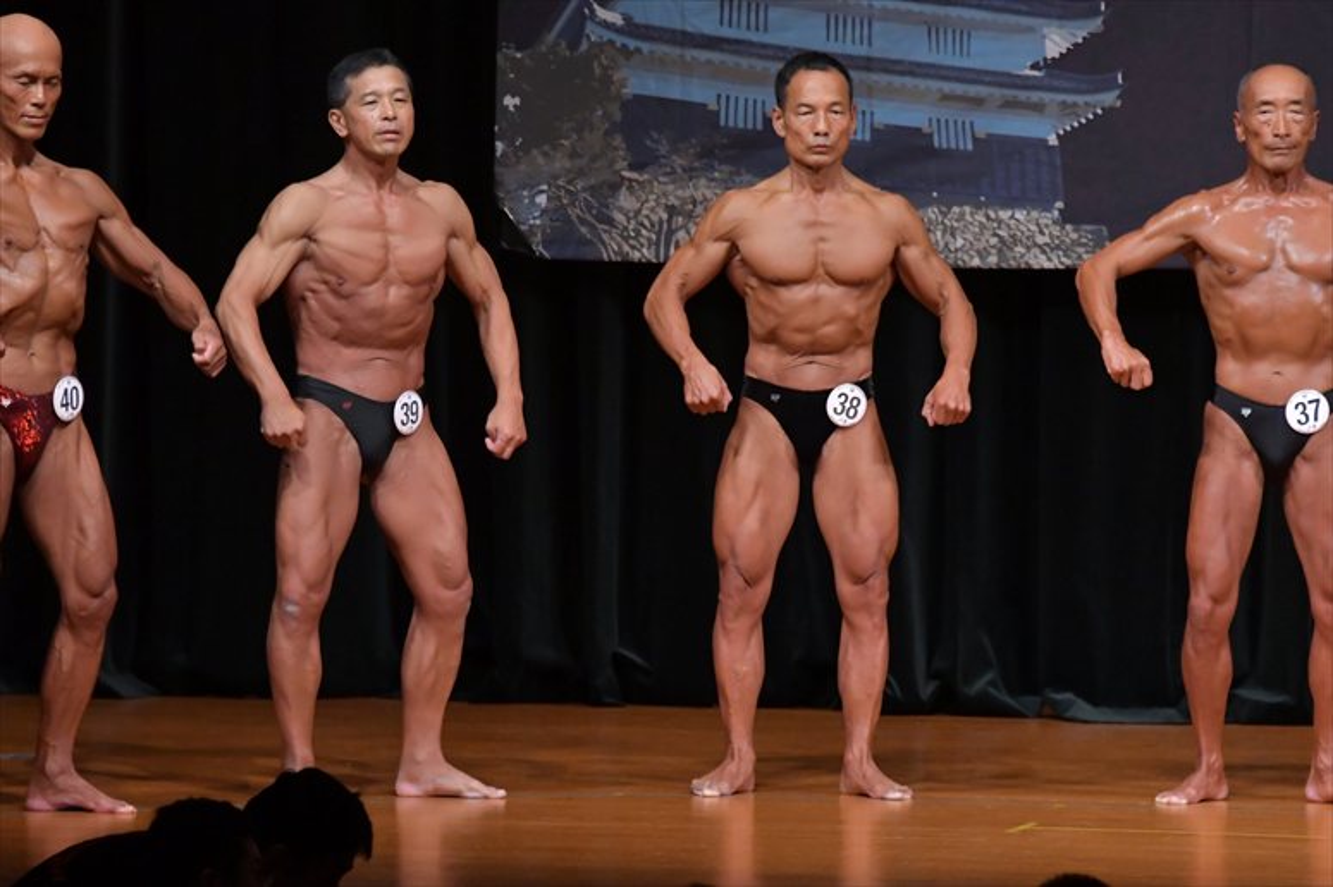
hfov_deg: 7.2
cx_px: 666
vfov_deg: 4.8
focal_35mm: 285
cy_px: 444
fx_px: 10548
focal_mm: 190
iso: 5000
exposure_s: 1/400
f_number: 5.6
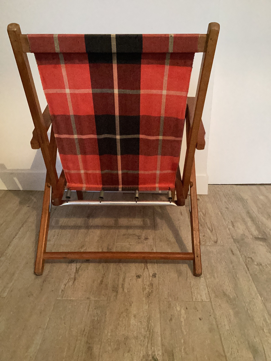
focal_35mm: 31
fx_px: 324
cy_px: 180
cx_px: 136
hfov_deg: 45.4
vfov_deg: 58.4
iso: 800
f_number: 2.4
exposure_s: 1/25
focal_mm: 3.3
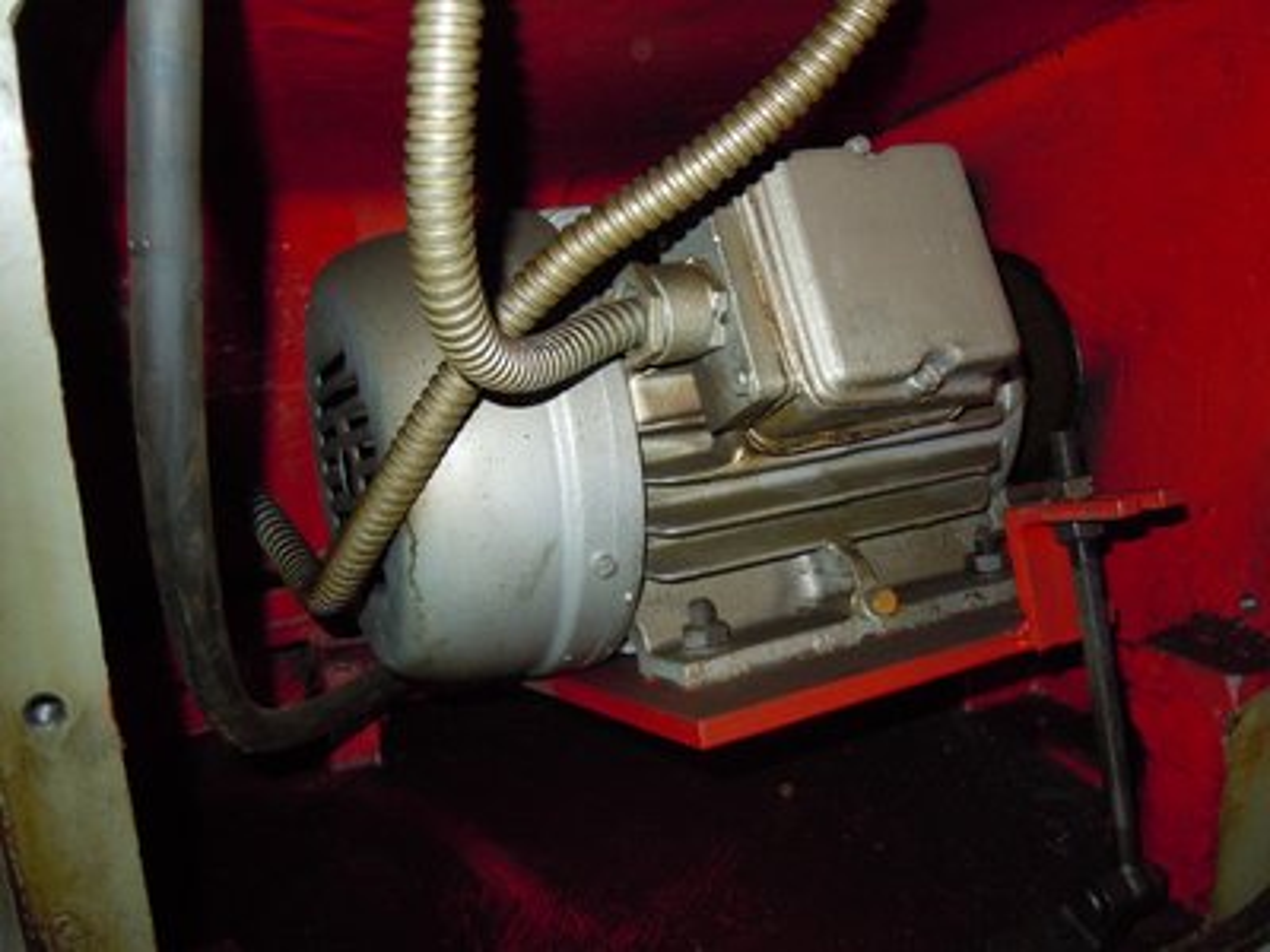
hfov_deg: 60.0
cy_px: 476
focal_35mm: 30
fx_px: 1101
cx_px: 635
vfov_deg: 46.8
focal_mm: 5.4
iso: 400
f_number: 3.5
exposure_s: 1/30
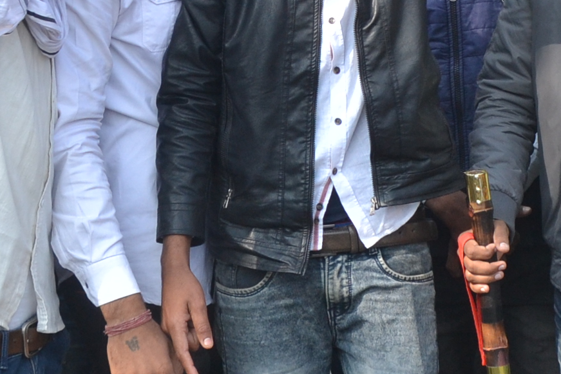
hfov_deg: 17.2
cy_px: -88
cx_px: 359
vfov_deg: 11.3
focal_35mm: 119
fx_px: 1855
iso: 400
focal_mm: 20
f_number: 9
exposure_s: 1/320
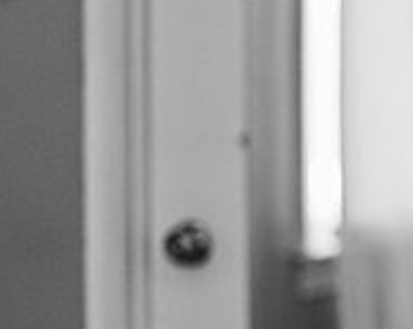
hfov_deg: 7.3
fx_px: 3113
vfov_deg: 6.1
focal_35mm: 255
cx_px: 879
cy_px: 130
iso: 500
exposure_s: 1/400
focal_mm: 50
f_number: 1.6
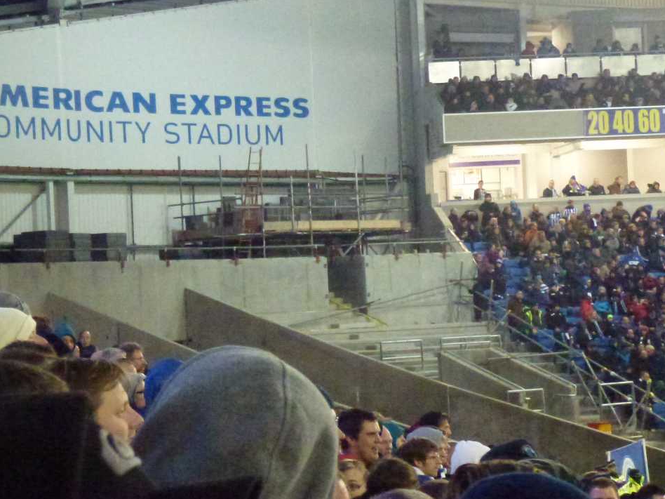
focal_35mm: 103
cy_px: 284
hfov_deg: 19.0
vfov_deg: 14.4
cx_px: 234
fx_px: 1979
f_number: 4.5
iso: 1600
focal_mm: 10.9
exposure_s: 1/40
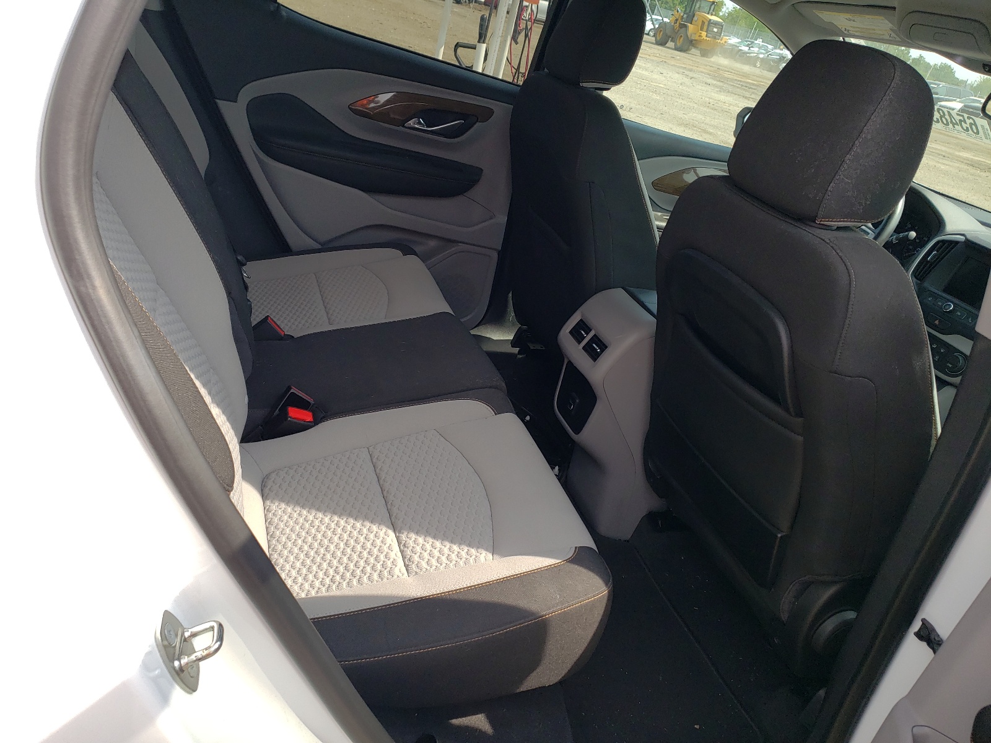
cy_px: 372
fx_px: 744
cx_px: 496
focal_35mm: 26
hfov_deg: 67.3
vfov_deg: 53.1
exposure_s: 1/909
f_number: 1.5
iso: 50
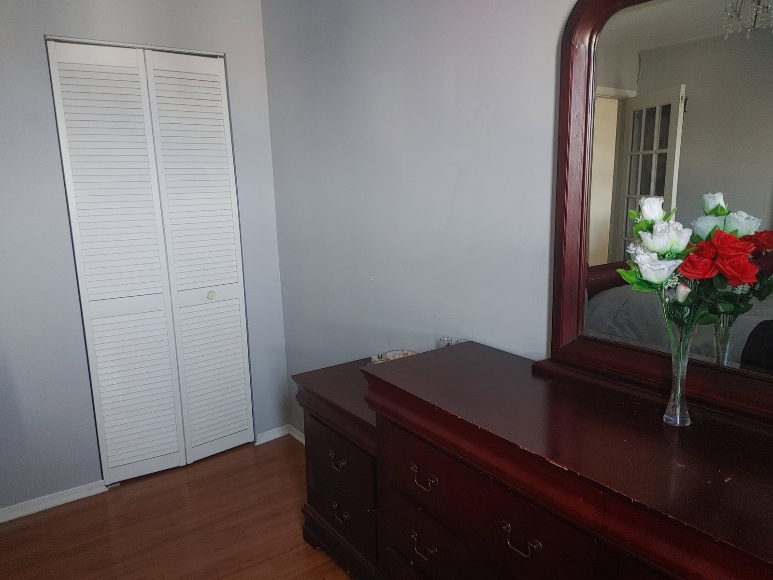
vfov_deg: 53.1
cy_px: 290
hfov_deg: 67.3
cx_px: 386
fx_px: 581
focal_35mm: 26
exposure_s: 1/60
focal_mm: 4.81
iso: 450
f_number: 1.8
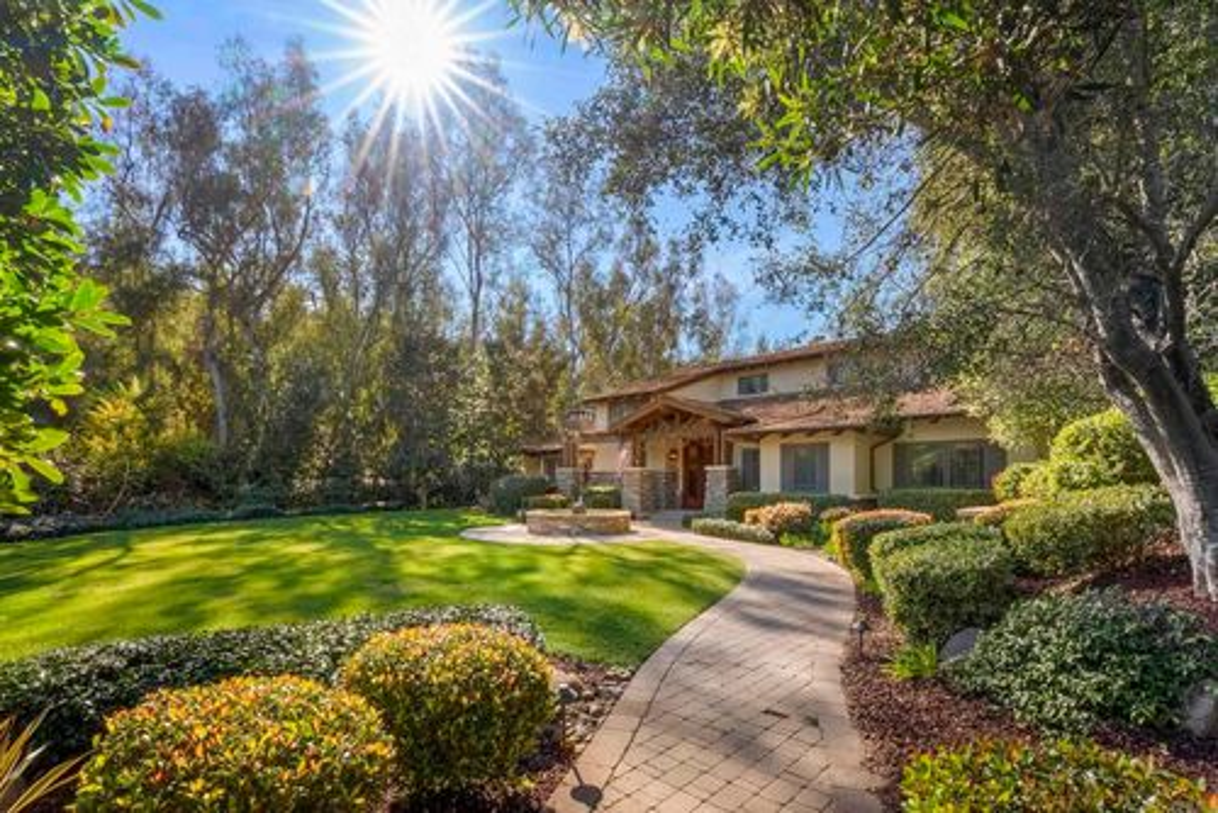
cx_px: 609
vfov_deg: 73.8
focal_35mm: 16
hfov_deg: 96.7
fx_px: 542
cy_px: 406
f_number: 22
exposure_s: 1/20
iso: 500
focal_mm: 16
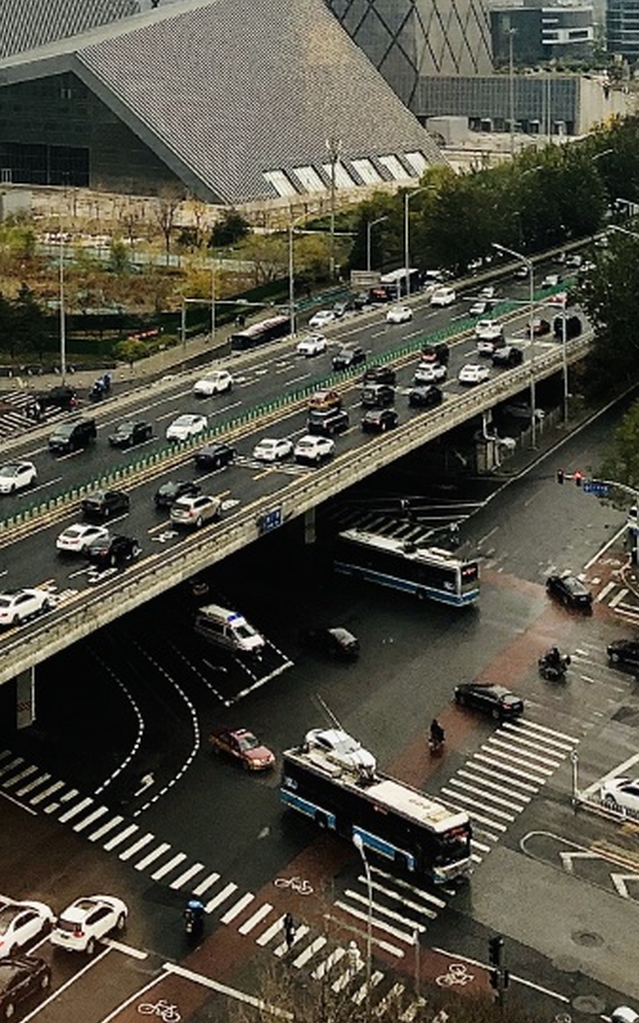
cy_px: 9
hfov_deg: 19.6
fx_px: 1841
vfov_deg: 29.2
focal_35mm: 66
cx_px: 169
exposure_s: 1/40
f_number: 1.8
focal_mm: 3.99
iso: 25
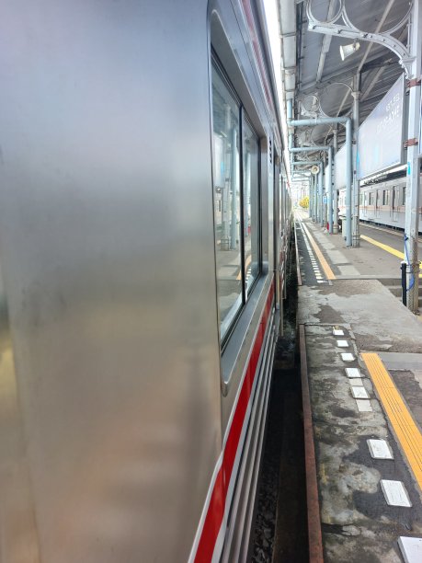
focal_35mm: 25
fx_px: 406
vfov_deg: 69.4
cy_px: 282
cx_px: 211
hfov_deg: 54.9
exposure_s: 1/100
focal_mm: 5.23
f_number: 1.8
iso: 40
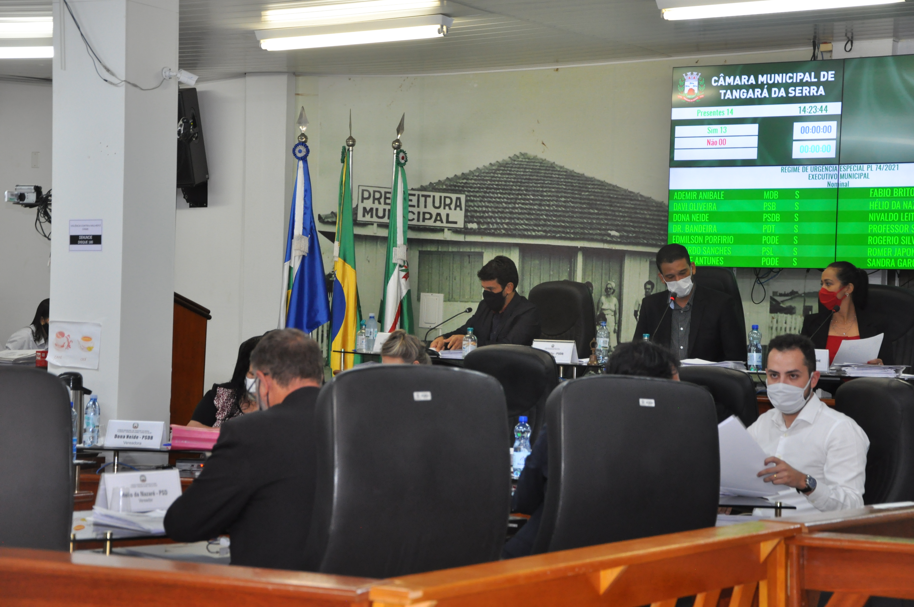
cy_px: 304
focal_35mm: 78
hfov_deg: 26.0
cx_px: 457
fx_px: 1978
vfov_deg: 17.4
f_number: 5
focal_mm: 52
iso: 800
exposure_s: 1/60
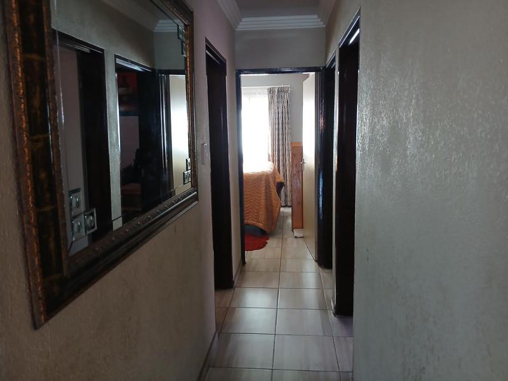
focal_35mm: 26
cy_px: 190
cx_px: 254
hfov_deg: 67.3
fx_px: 382
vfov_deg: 53.1
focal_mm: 3.98
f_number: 1.8
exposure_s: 1/50
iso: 250
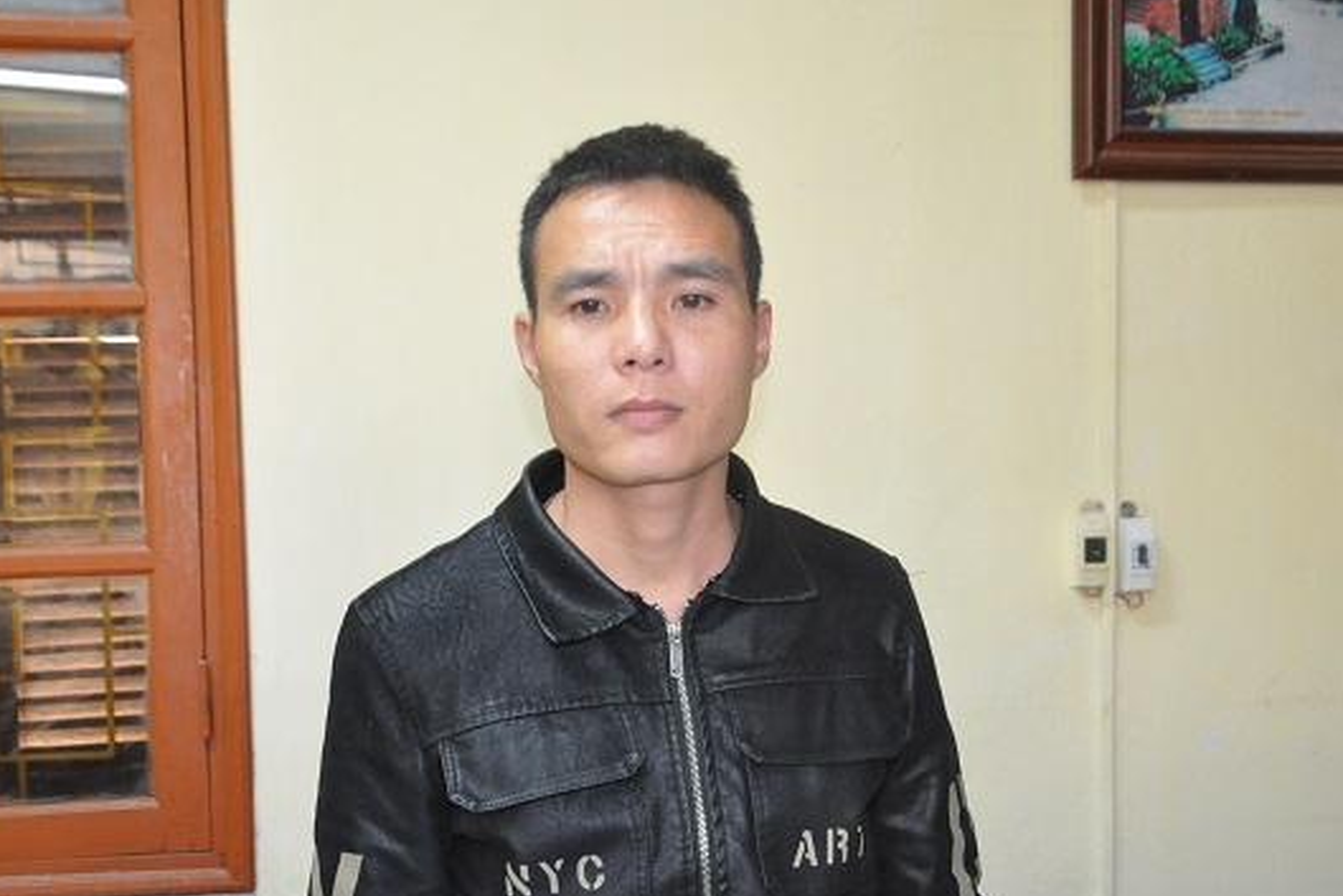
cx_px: 708
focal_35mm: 46
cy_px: 523
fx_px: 1702
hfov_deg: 43.1
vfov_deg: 29.5
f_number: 5.6
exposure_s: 1/60
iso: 2500
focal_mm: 25
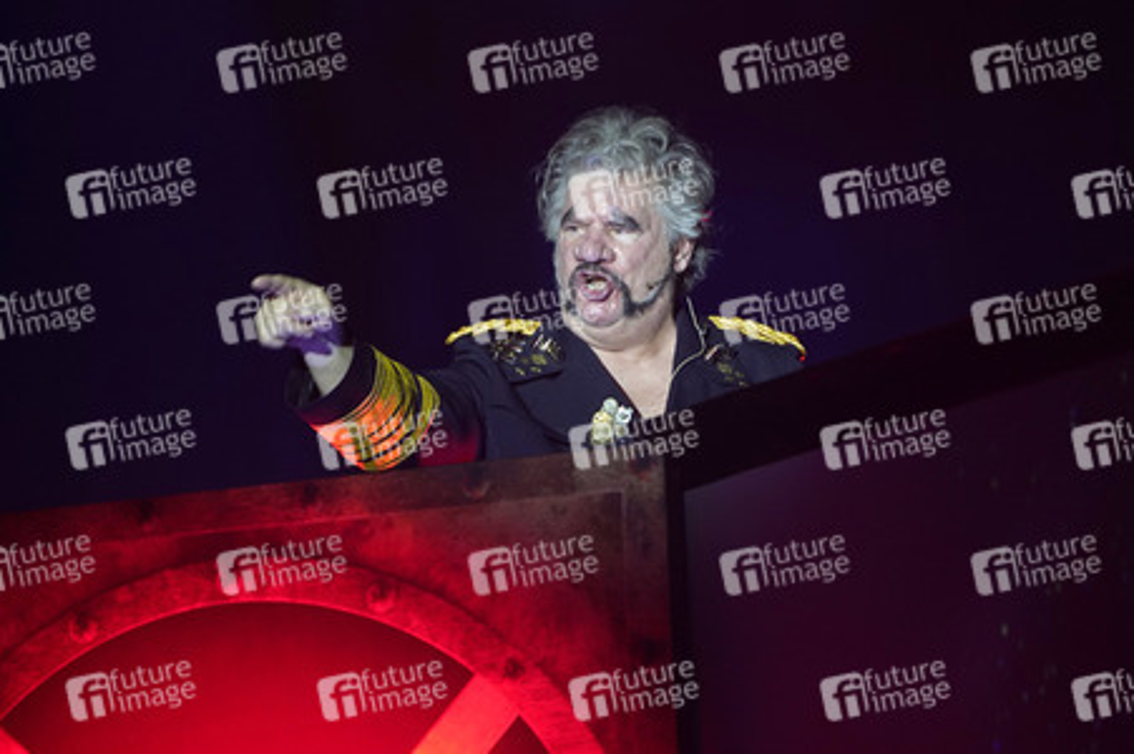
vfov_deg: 2.3
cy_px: 377
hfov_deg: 3.4
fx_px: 18886
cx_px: 567
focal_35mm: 600
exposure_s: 1/60
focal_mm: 600
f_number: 6.3
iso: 3200
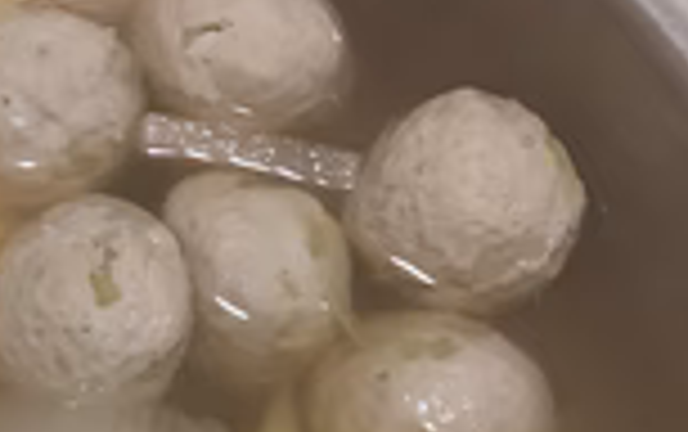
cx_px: -67
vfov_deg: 14.8
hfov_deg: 22.7
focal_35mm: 86
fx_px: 1614
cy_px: 482
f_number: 2.4
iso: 320
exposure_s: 1/60
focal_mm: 3.3
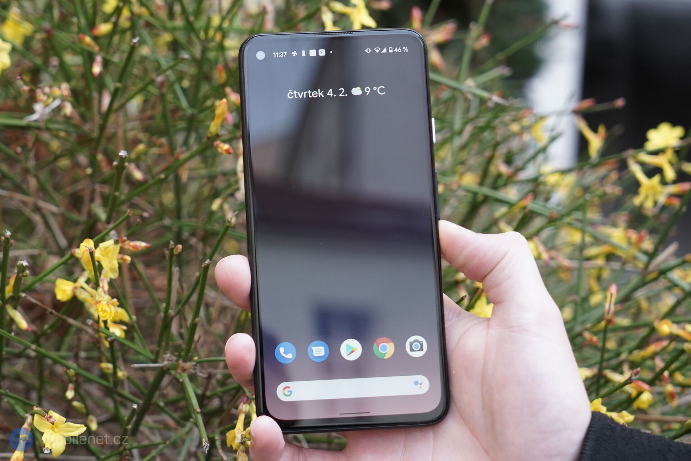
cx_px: 346
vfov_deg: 21.2
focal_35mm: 64
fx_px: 1228
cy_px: 230
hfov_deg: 31.4
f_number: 6.3
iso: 1600
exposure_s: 1/200
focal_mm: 64
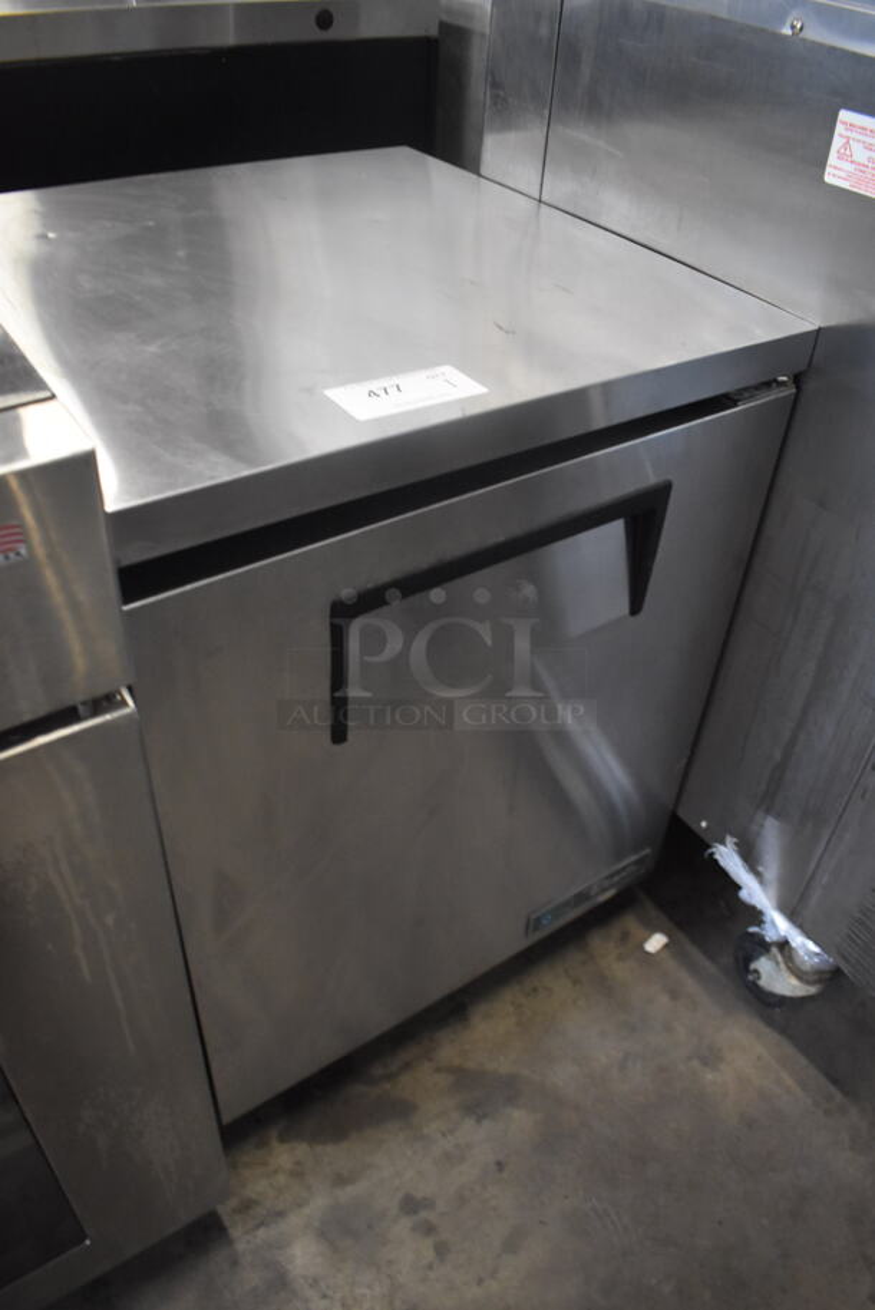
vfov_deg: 67.3
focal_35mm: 27
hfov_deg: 48.0
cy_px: 655
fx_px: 983
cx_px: 438
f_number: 3.5
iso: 2800
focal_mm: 18
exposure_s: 1/125
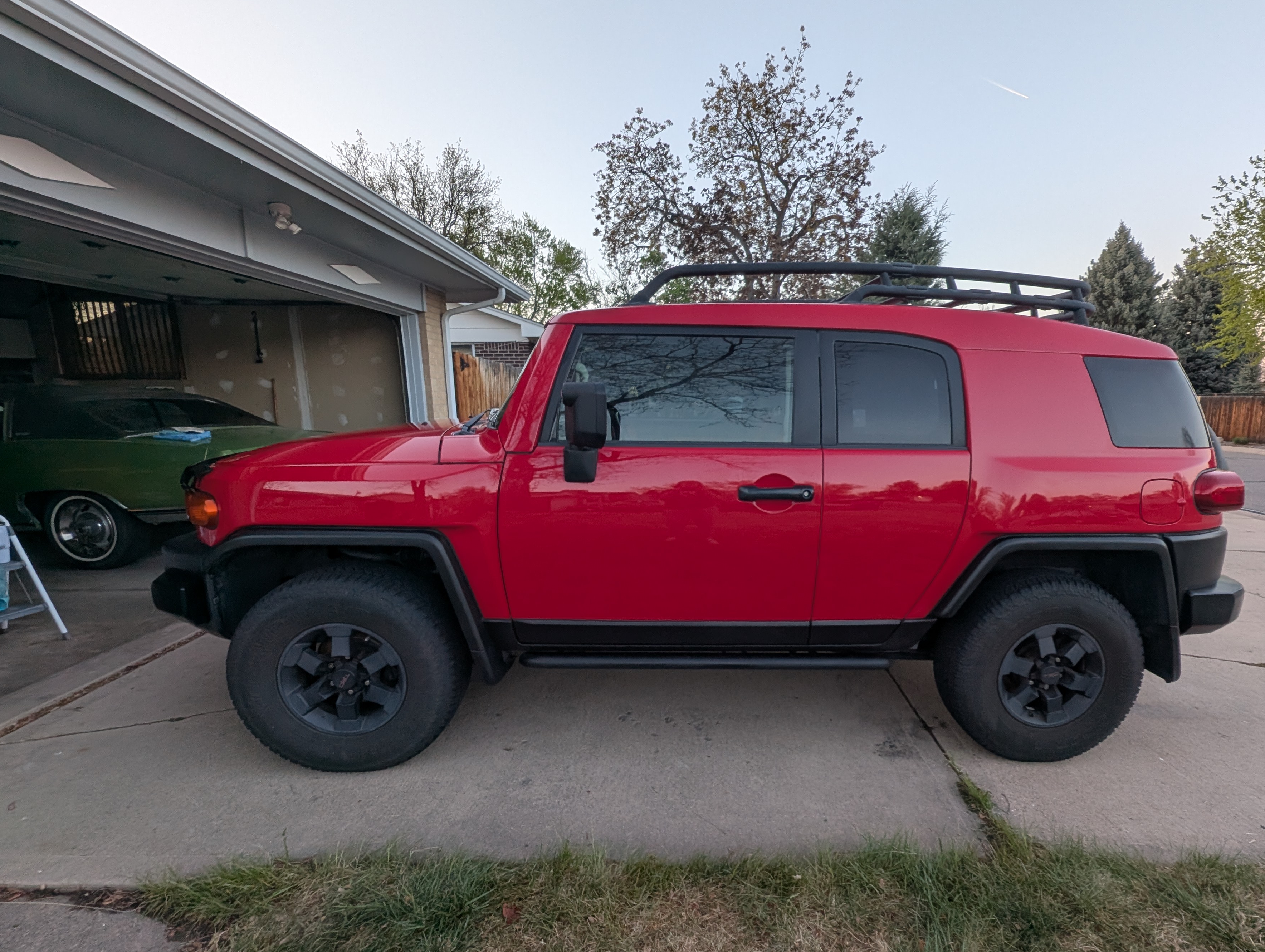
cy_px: 513
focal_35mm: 15
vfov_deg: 81.7
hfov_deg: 97.5
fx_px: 549
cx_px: 715
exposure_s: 1/47
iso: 46
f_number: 2.2
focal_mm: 1.95
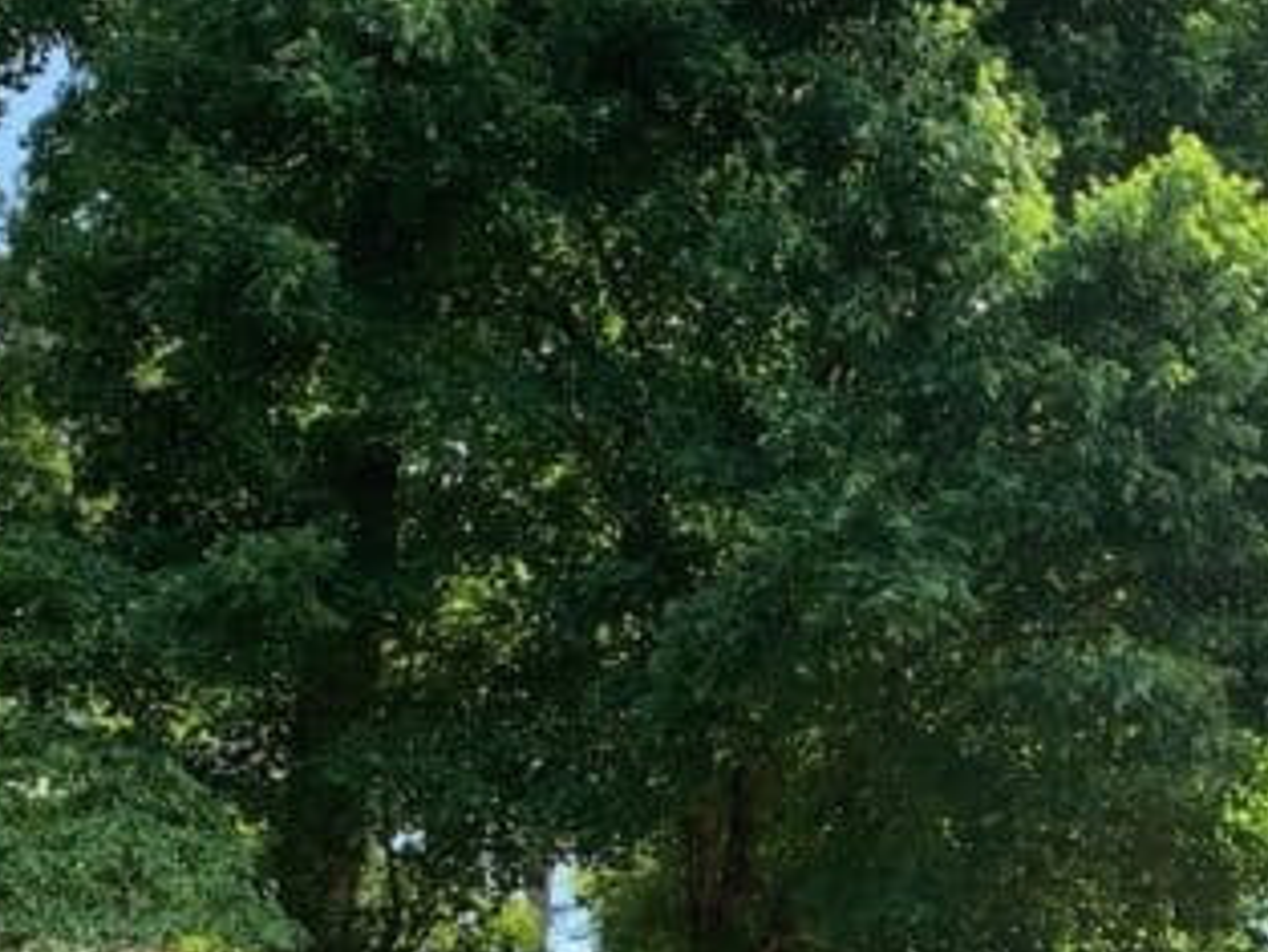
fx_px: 3115
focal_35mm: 85
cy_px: 1159
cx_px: 717
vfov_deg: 16.6
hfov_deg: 23.0
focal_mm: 4.25
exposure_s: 1/306
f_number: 1.8
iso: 25
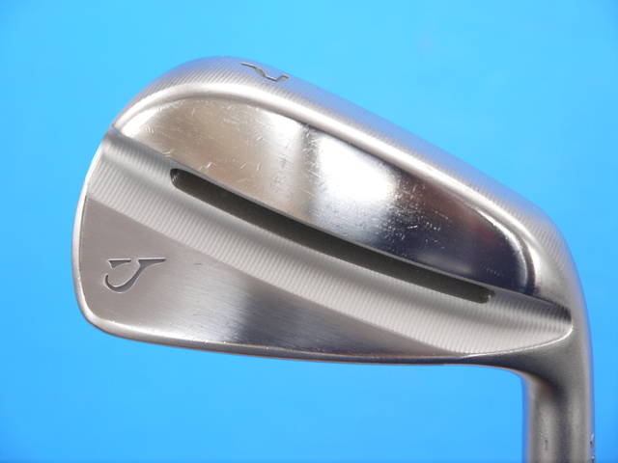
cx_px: 309
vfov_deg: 18.9
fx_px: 1393
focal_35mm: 78
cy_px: 232
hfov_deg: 25.0
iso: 640
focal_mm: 39
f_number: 5.5
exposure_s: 1/80
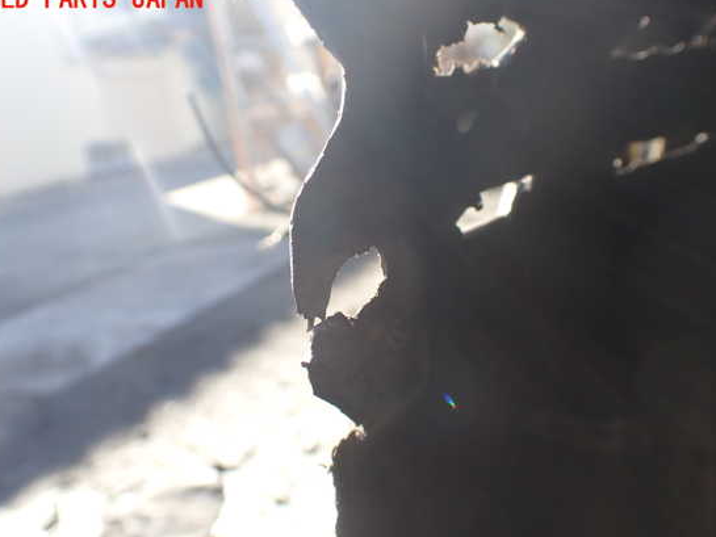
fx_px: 683
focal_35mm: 33
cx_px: 359
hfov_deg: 55.3
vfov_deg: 43.0
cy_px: 278
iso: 100
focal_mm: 5.4
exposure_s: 1/250
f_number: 3.2
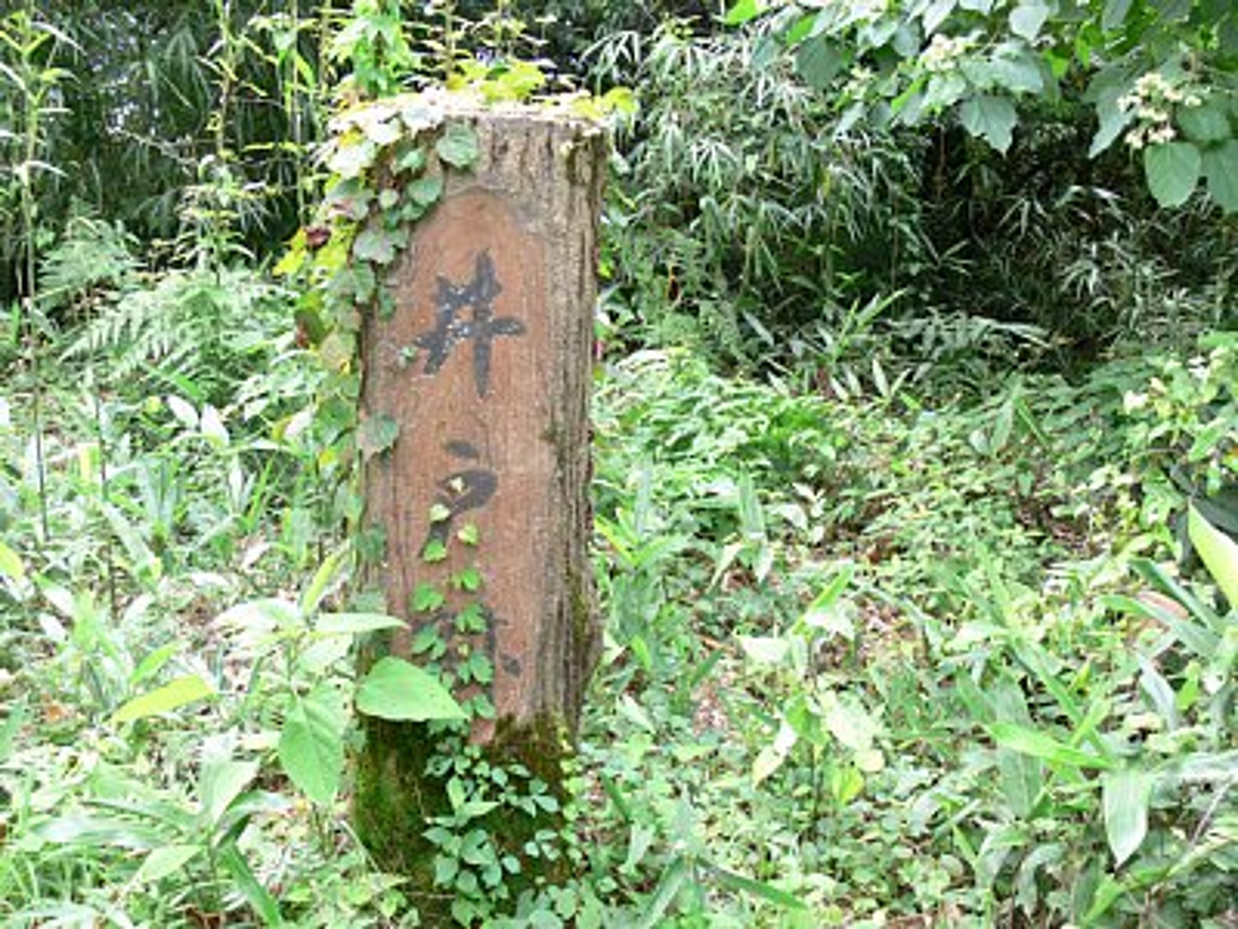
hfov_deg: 52.6
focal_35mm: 35
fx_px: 1252
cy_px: 464
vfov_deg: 40.7
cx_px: 619
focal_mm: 7.4
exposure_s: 1/30
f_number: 2.8
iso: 80
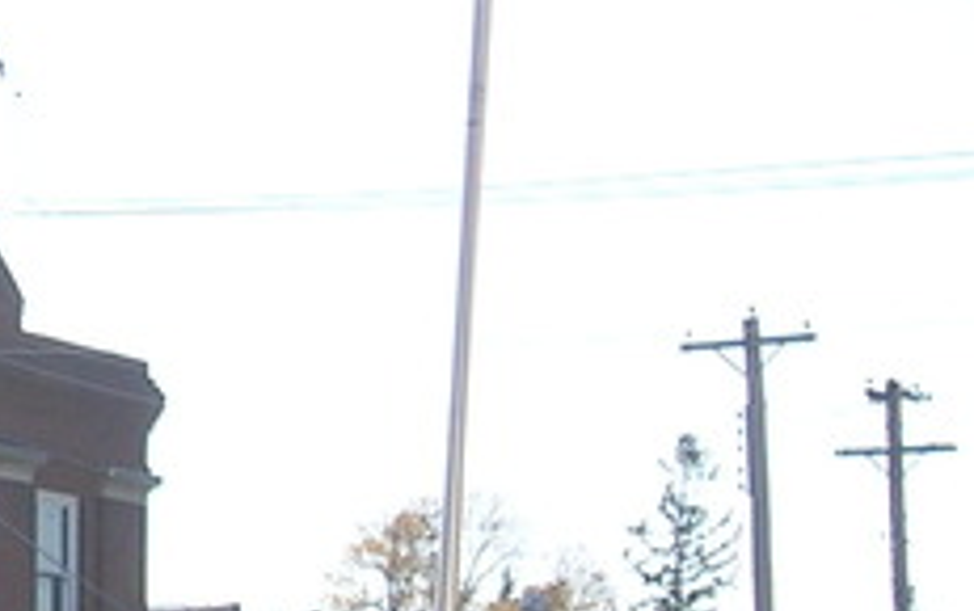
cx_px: -291
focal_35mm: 253
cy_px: 442
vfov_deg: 5.2
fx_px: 6724
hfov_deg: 8.2
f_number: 3.7
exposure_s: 1/358
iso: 50
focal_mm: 10.5
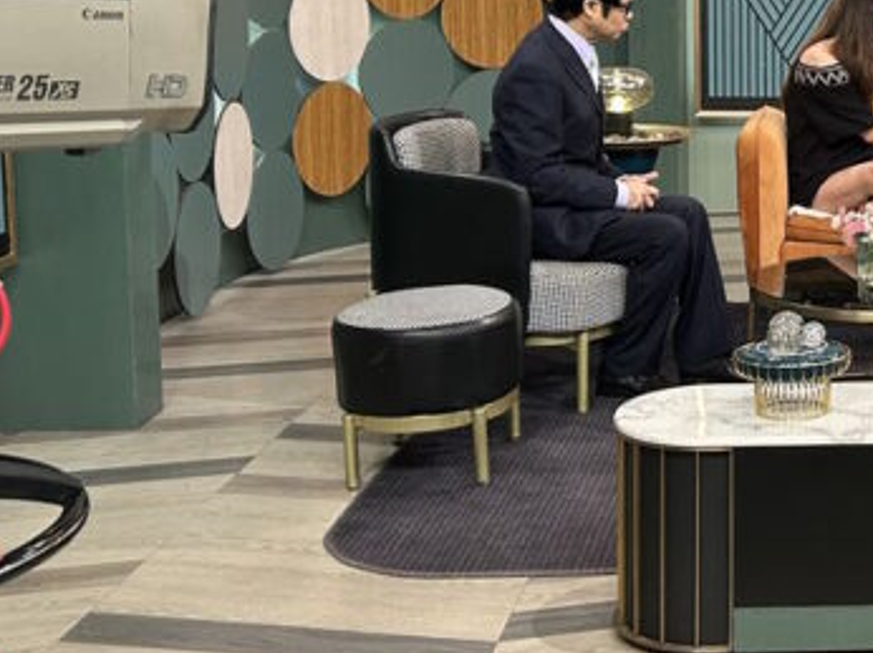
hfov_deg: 23.1
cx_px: 1070
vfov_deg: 18.9
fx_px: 1941
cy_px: 113
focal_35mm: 77
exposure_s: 1/100
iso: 100
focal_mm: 5.7
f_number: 1.5
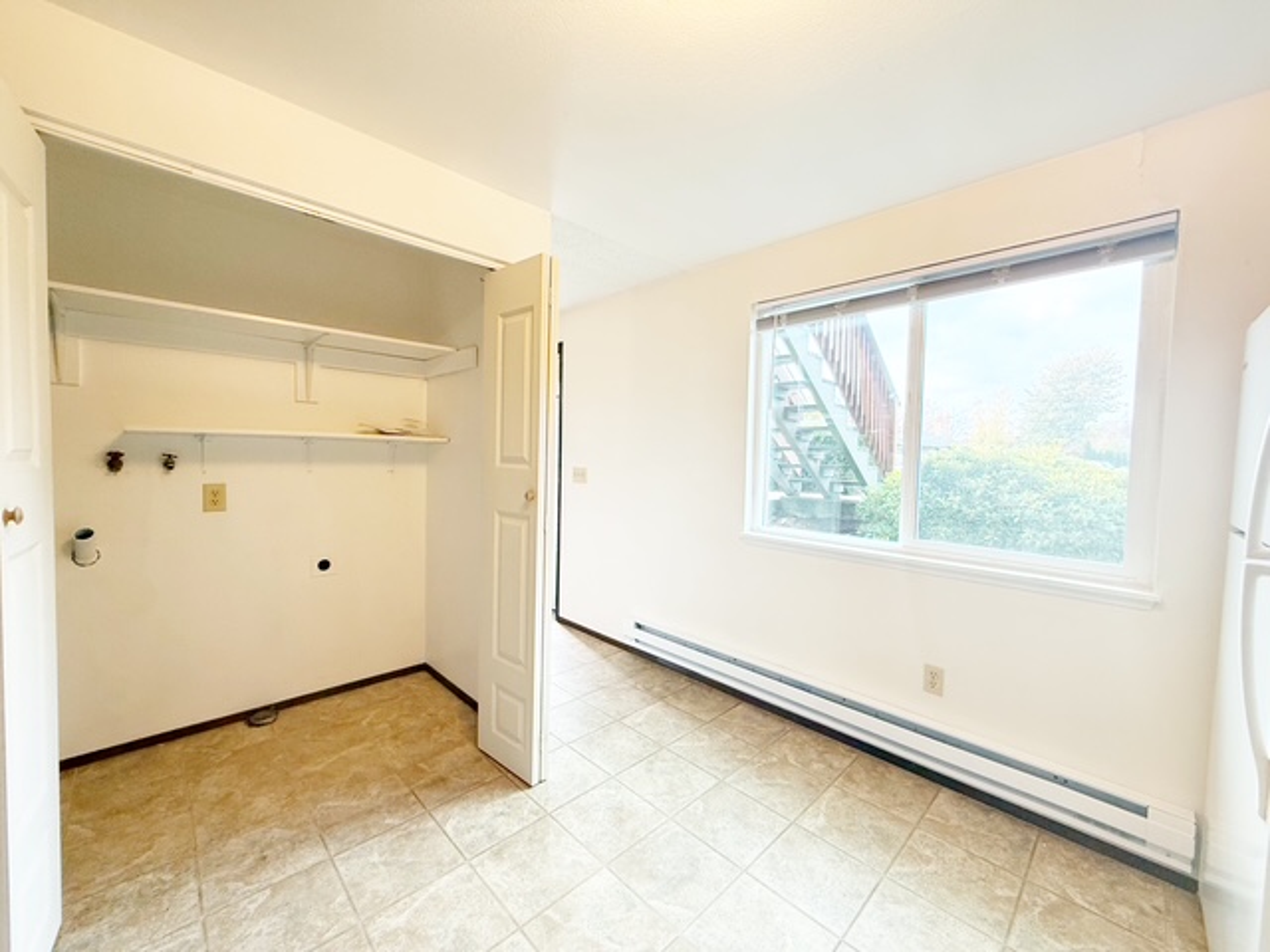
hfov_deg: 102.1
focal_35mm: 14
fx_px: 514
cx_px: 635
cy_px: 476
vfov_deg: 85.7
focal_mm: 2.22
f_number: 2.2
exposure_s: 1/120
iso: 125
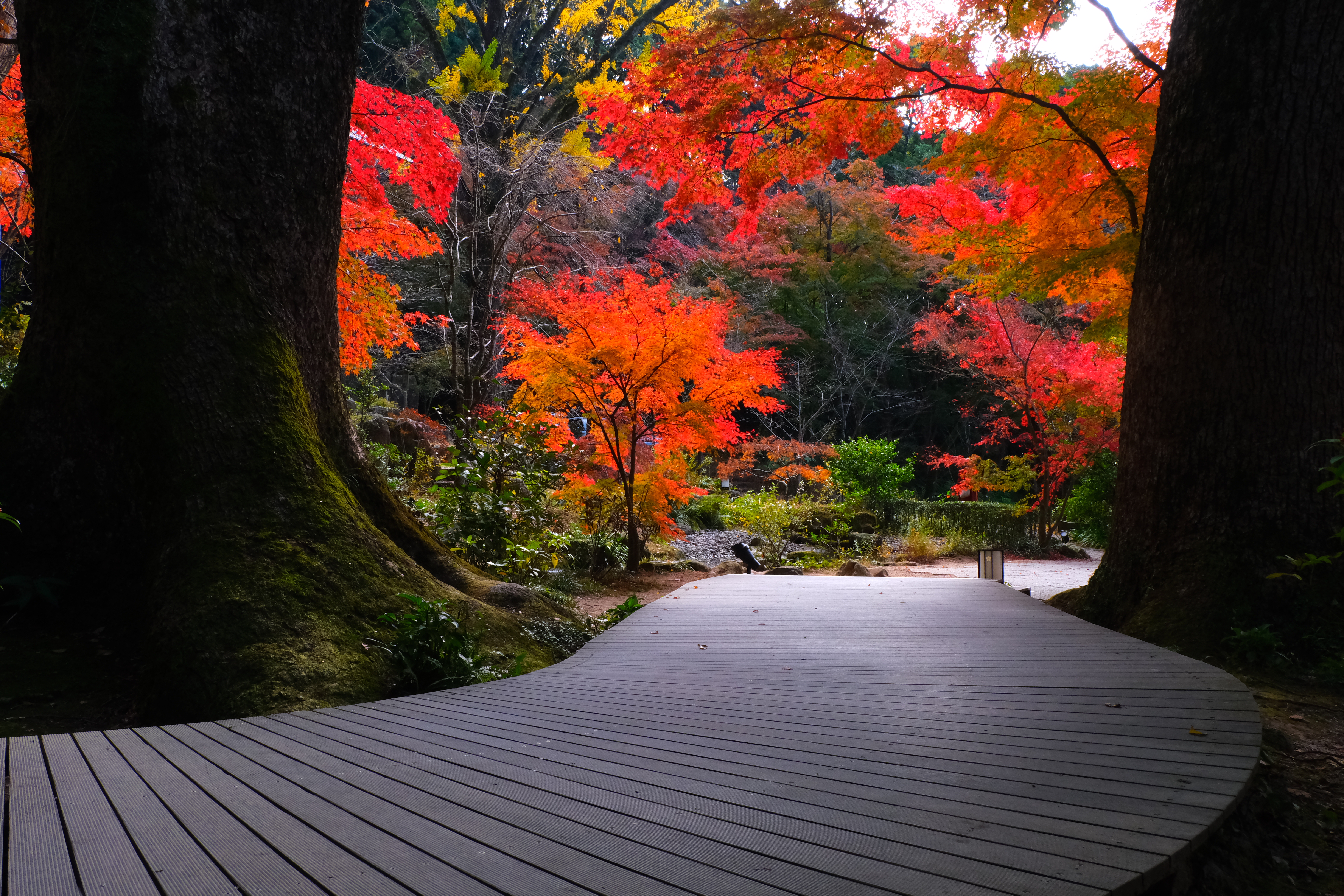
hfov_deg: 58.7
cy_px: 448
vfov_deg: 41.1
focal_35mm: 32
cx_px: 672
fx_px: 1195
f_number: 14
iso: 1600
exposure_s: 1/70
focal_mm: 21.6
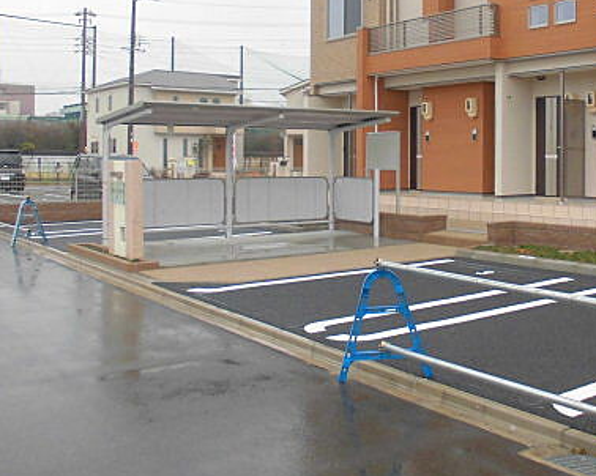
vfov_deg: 34.5
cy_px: 158
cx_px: 416
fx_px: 758
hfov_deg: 42.1
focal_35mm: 43
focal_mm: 4.6
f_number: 3.5
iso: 100
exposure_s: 1/125
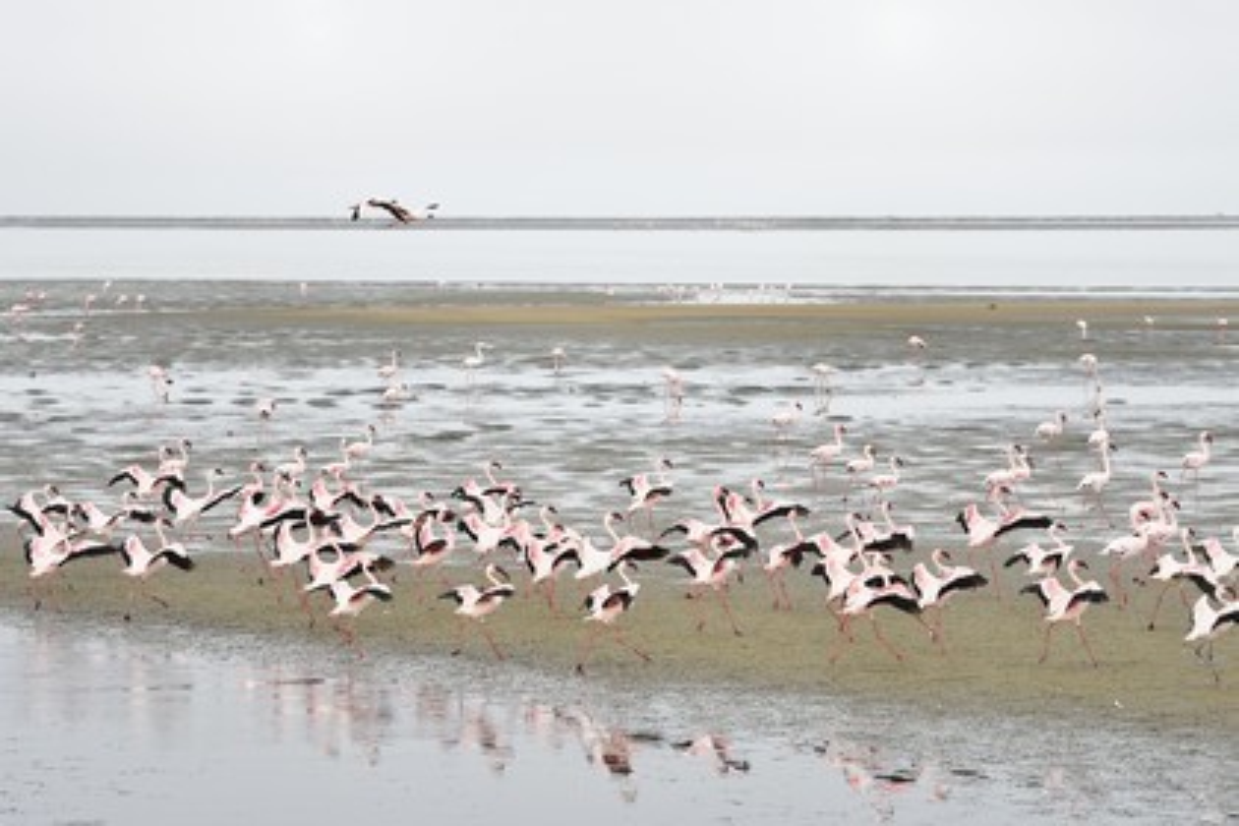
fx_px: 6883
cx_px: 620
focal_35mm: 200
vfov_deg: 6.9
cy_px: 413
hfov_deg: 10.3
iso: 800
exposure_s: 1/640
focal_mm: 200
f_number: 13
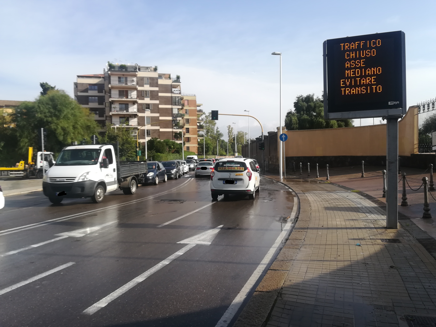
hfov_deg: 67.3
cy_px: 164
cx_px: 218
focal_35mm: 26
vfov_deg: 53.1
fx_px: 327
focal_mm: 3.83
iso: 50
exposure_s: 1/798
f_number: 2.2
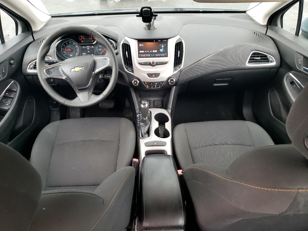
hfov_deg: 67.3
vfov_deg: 53.1
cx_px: 154
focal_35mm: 26
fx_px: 231
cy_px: 116
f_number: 1.5
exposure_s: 1/60.2
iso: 61
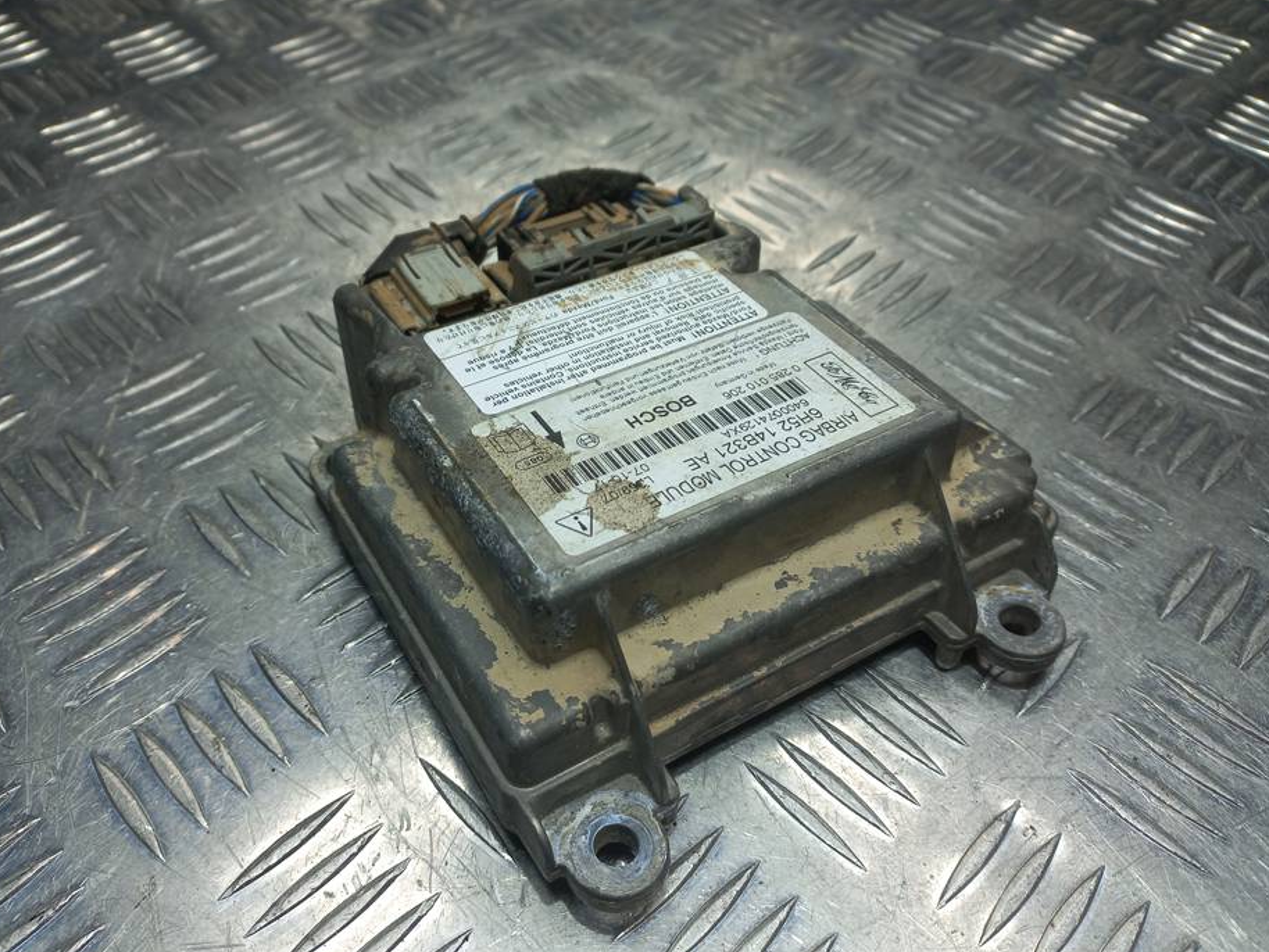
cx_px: 610
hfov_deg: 63.4
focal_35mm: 28
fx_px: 1027
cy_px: 501
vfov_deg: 49.7
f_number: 1.8
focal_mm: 4.6
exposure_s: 1/100
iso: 32
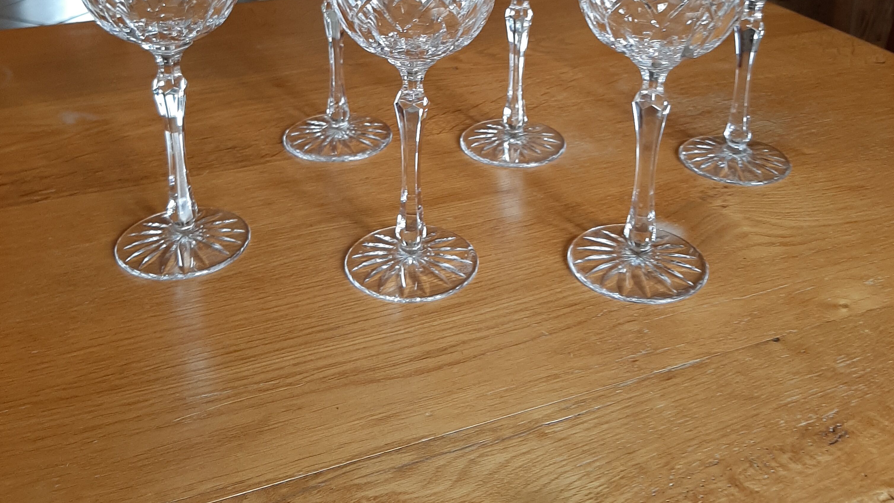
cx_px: 449
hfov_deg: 52.8
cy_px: 30
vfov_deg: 29.6
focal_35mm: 38
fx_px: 901
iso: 64
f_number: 1.7
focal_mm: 3.93
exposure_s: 1/50
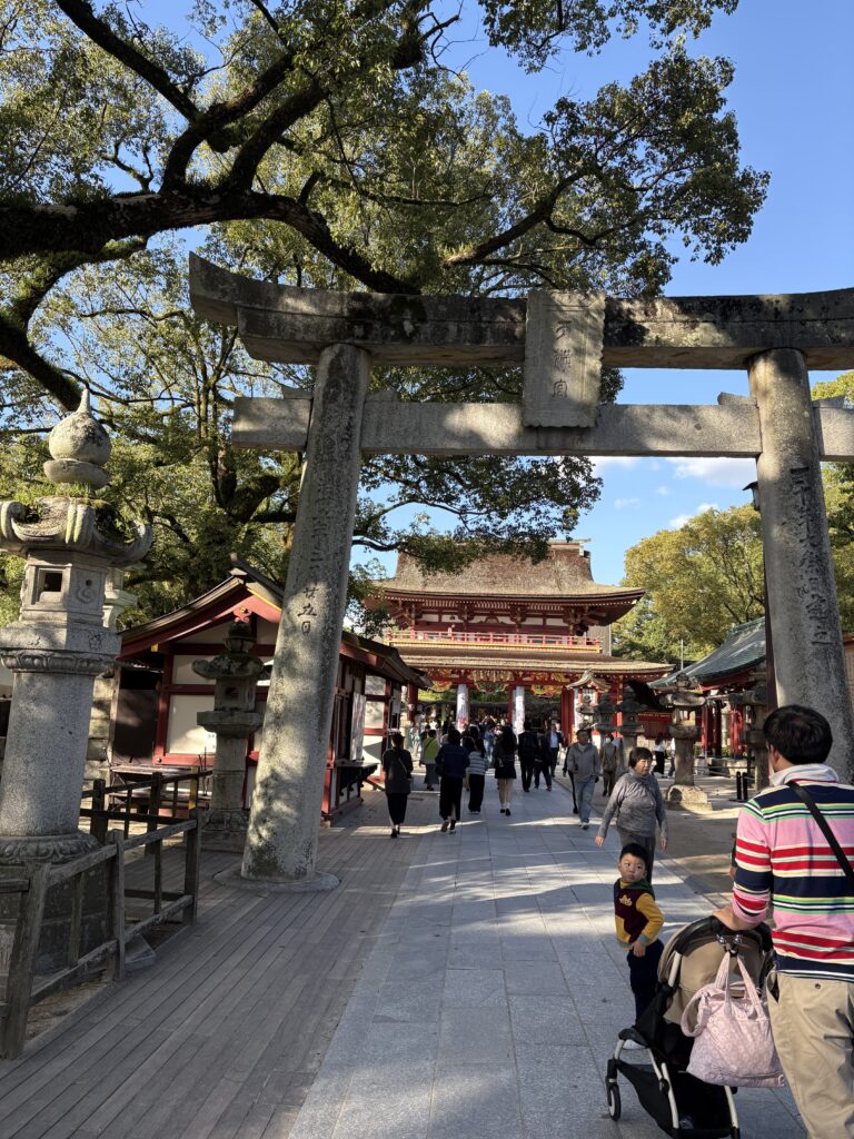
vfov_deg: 67.3
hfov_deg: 53.1
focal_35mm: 26
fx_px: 855
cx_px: 427
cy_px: 570
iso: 64
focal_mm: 5.96
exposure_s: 1/731
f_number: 1.6
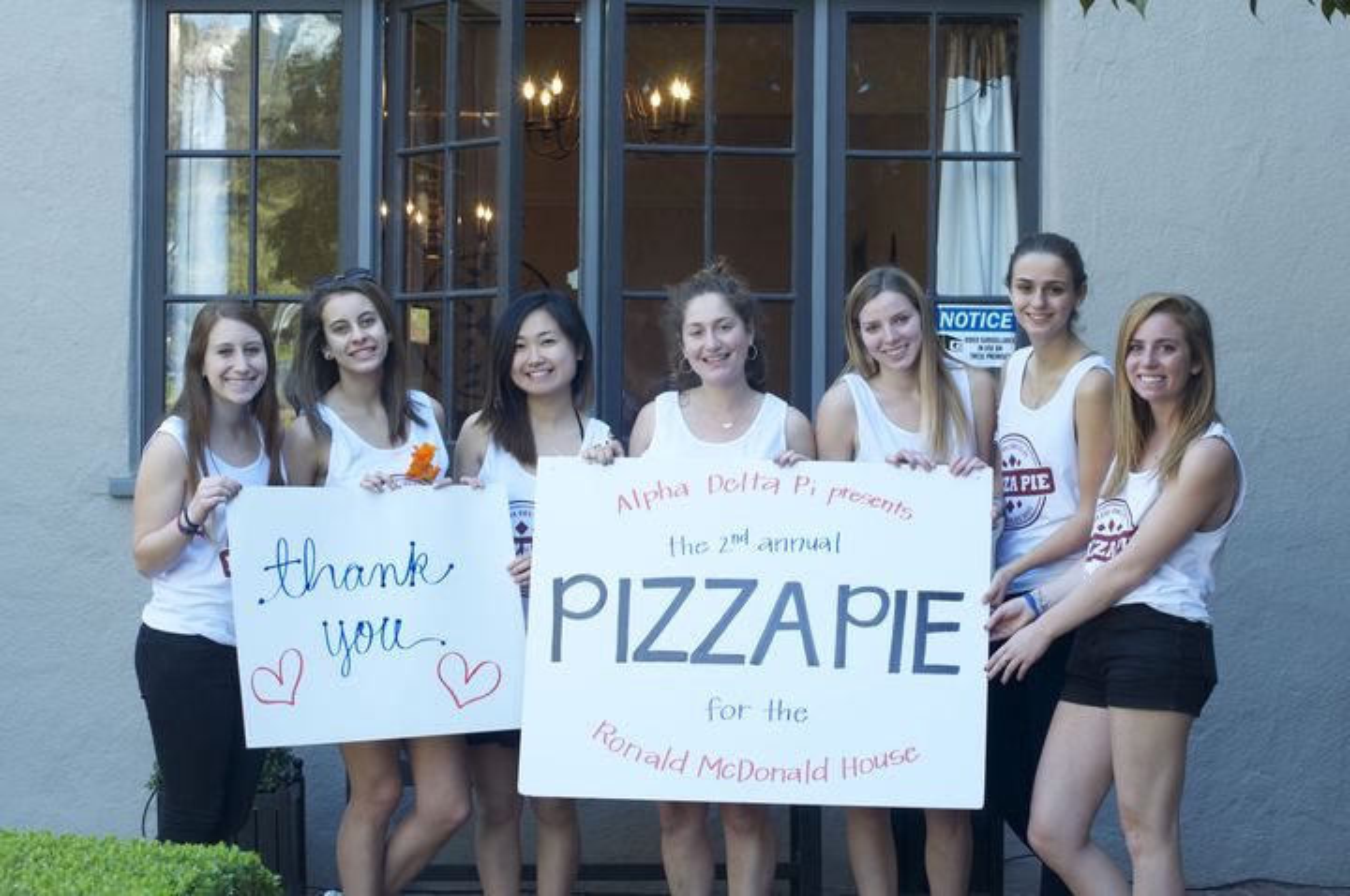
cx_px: 675
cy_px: 448
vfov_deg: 18.1
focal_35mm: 75
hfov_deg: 27.0
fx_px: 2809
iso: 800
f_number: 9
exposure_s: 1/80
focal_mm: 50
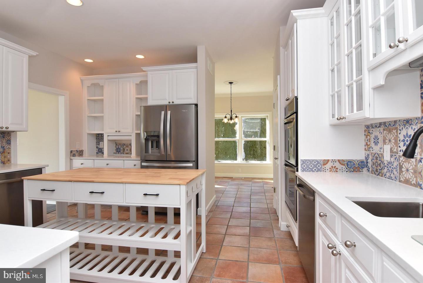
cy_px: 142
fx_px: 212
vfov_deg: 67.5
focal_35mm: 18
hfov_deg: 90.0
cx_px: 212
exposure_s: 1/100
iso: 800
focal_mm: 12
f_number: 9
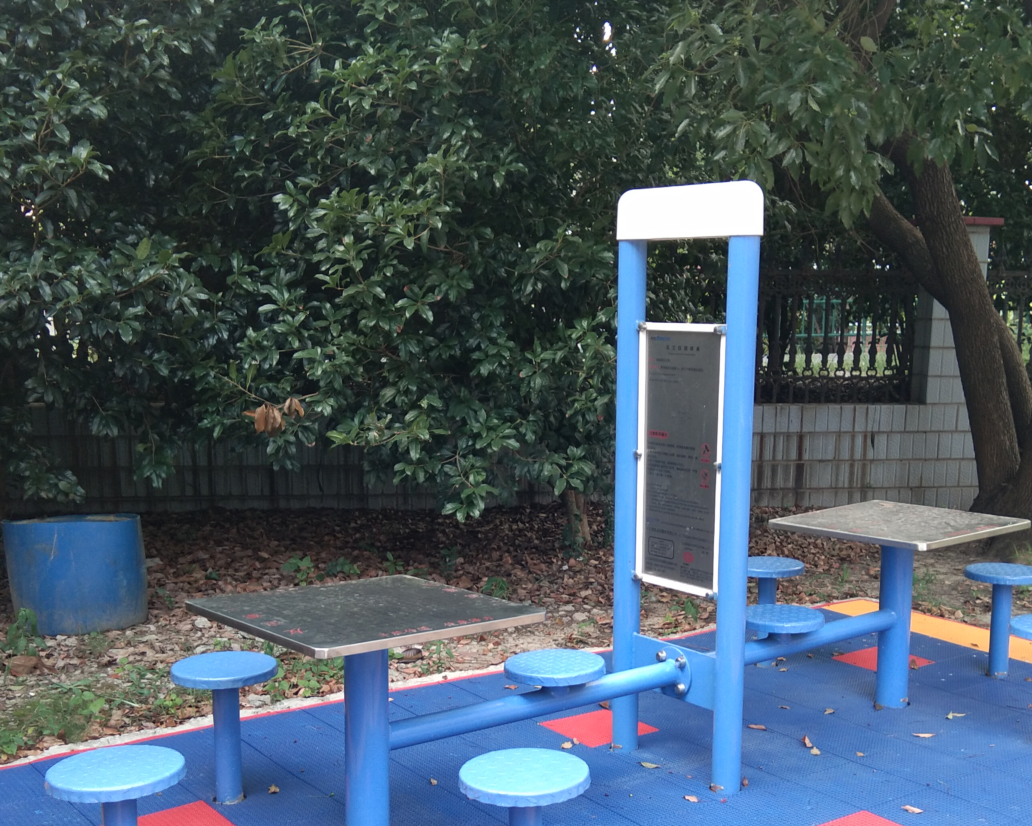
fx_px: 1497
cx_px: 603
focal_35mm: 49
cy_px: 563
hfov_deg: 37.9
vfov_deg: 30.6
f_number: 2.2
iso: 100
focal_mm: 3.69
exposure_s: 1/50
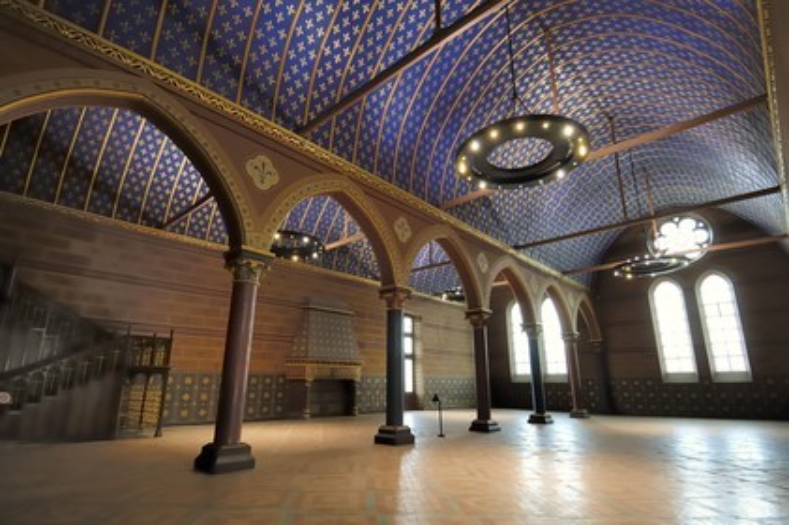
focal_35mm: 18
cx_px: 394
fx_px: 394
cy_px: 262
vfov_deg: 67.3
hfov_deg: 90.0
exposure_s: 1/5
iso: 100
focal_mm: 12
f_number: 5.6
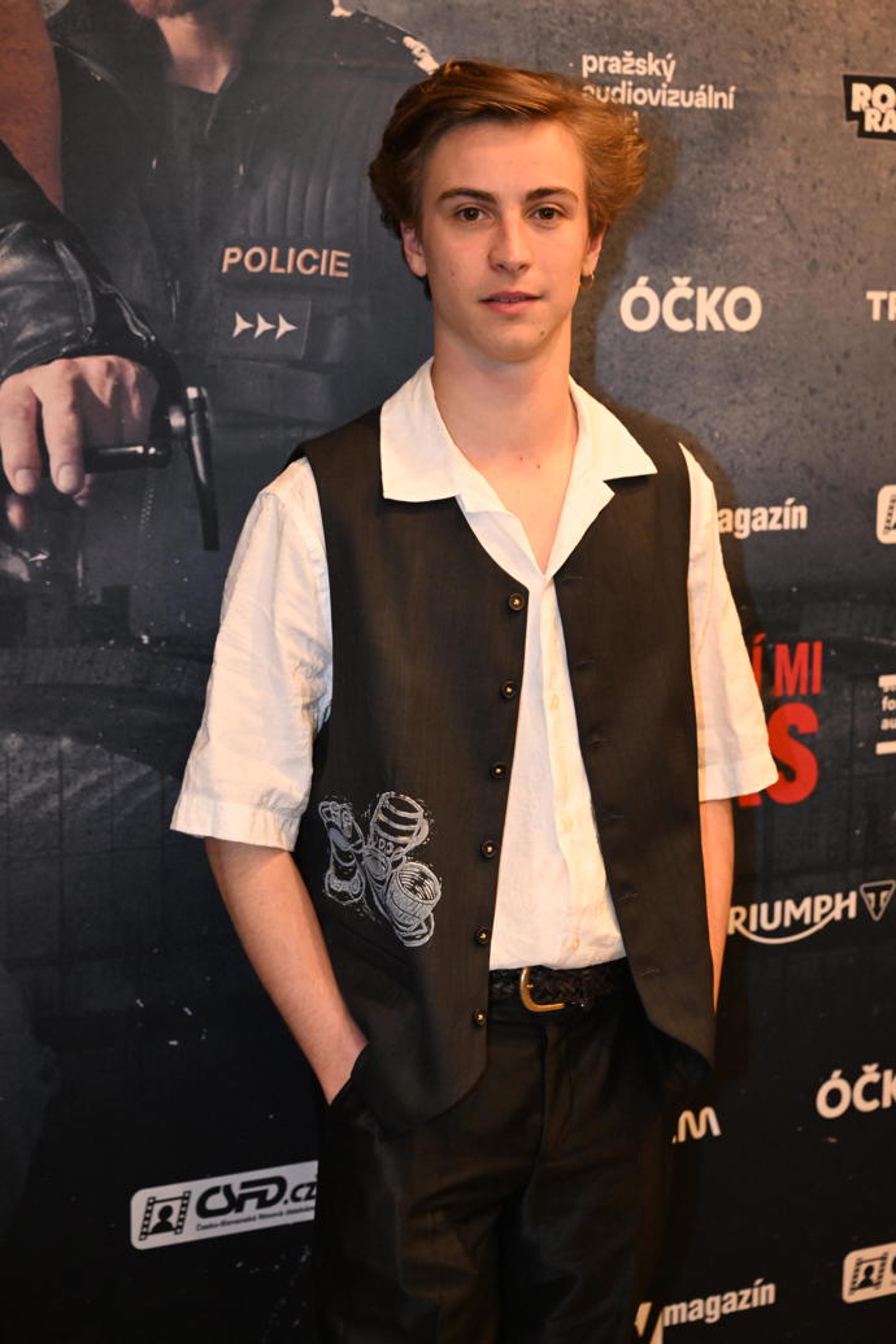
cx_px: 448
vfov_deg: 32.9
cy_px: 672
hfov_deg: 22.3
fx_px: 2277
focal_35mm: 61
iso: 4000
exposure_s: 1/160
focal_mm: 61
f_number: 4.5
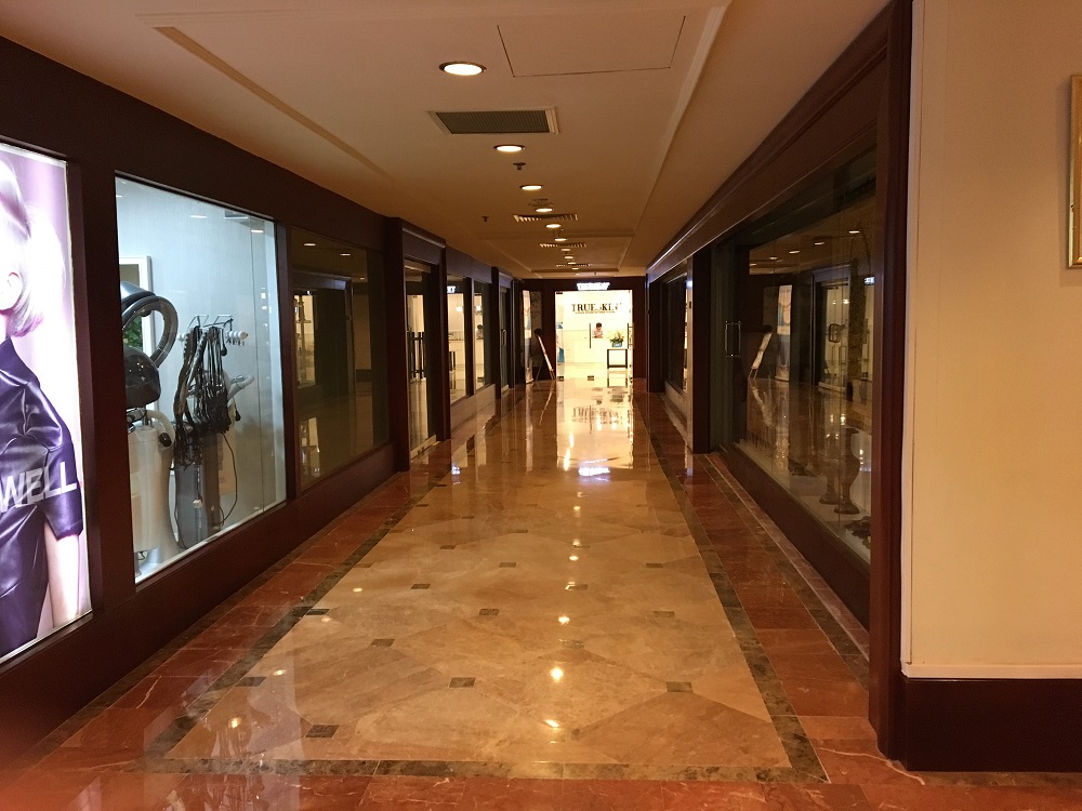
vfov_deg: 48.2
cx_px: 541
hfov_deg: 61.7
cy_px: 406
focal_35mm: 29
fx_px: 906
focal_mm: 4.15
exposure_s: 1/25
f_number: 2.2
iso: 200
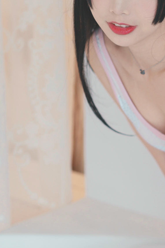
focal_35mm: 133
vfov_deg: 15.4
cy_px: 177
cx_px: 202
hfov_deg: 10.1
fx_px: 914
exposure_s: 1/100
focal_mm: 50
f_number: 2.8
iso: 320
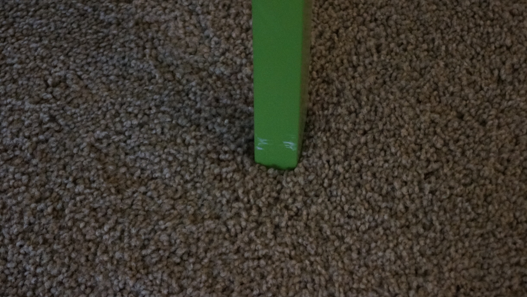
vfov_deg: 14.0
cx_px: 263
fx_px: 1209
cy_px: 129
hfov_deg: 24.6
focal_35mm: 87
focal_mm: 55
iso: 3200
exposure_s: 1/25
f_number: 5.6
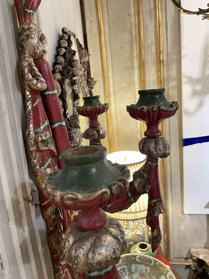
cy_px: 140
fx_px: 209
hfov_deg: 53.1
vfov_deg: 67.3
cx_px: 104
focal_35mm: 26
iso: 320
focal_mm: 4.2
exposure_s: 1/60
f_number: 1.6
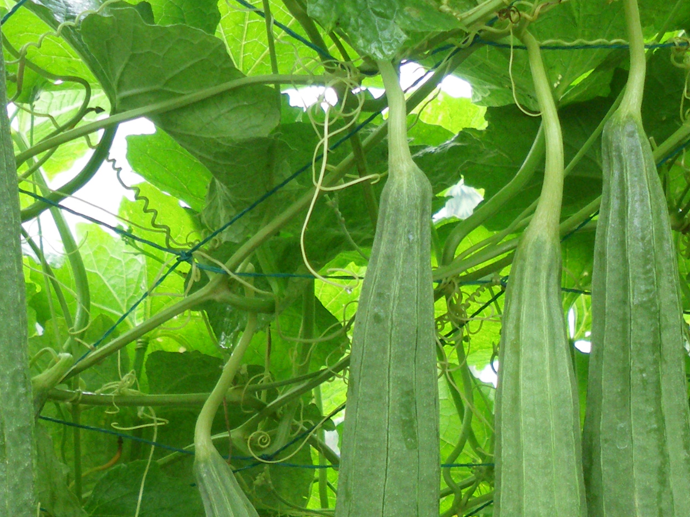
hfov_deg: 22.2
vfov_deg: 16.5
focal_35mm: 88
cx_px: 445
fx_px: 1754
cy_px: 475
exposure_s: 1/50
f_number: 3.5
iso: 250
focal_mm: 6.3
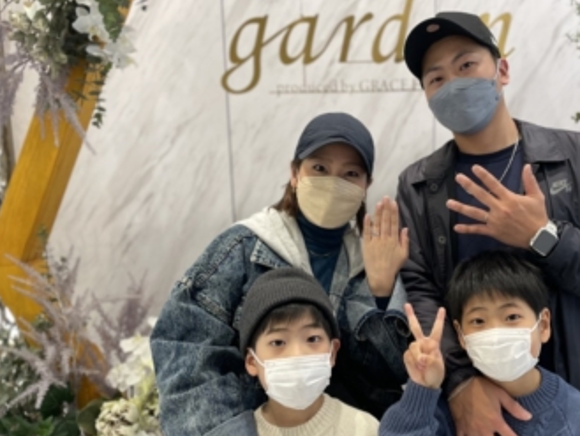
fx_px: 587
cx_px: 368
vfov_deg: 40.6
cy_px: 251
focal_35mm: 35
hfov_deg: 52.0
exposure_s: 1/60
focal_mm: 4.2
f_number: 1.6
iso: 100
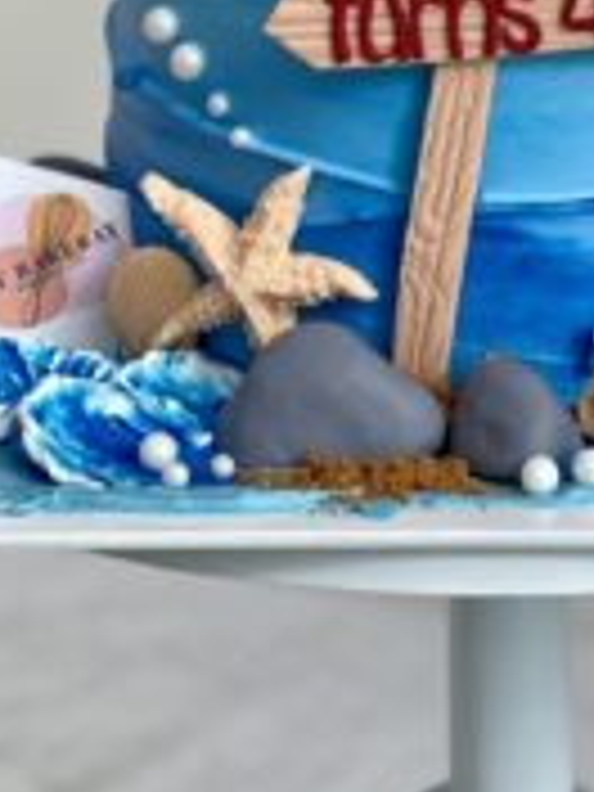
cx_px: 486
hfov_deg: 7.6
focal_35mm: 194
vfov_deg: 10.0
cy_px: -263
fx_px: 4439
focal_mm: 7.5
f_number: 2.2
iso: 32
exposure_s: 1/100
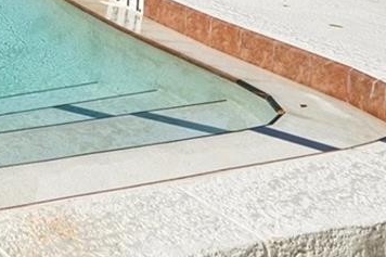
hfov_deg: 20.8
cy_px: -223
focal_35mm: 67
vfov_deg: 16.5
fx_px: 719
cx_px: -308
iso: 200
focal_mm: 14.9
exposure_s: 1/1000
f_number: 8
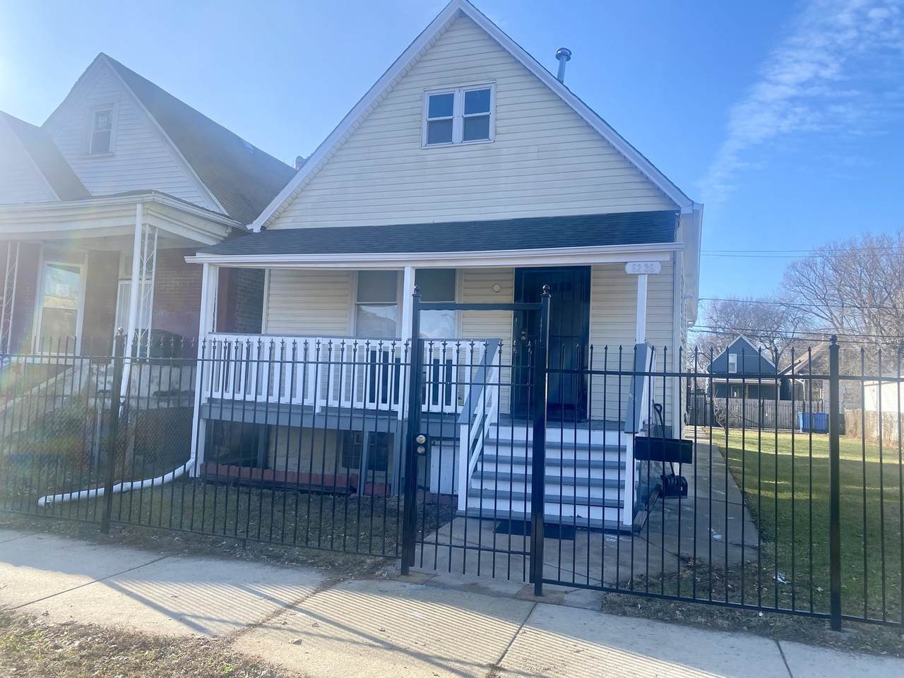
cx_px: 452
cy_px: 339
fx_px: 679
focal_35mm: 26
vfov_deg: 53.1
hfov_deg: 67.3
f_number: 1.8
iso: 32
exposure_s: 1/1287
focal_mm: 4.25
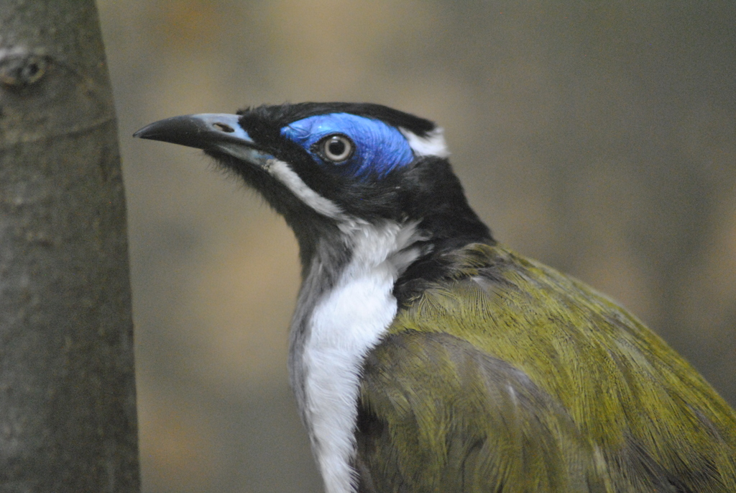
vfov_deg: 3.5
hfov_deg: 5.3
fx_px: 7981
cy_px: 246
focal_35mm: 390
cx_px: 368
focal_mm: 260
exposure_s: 1/100
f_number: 5
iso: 1600
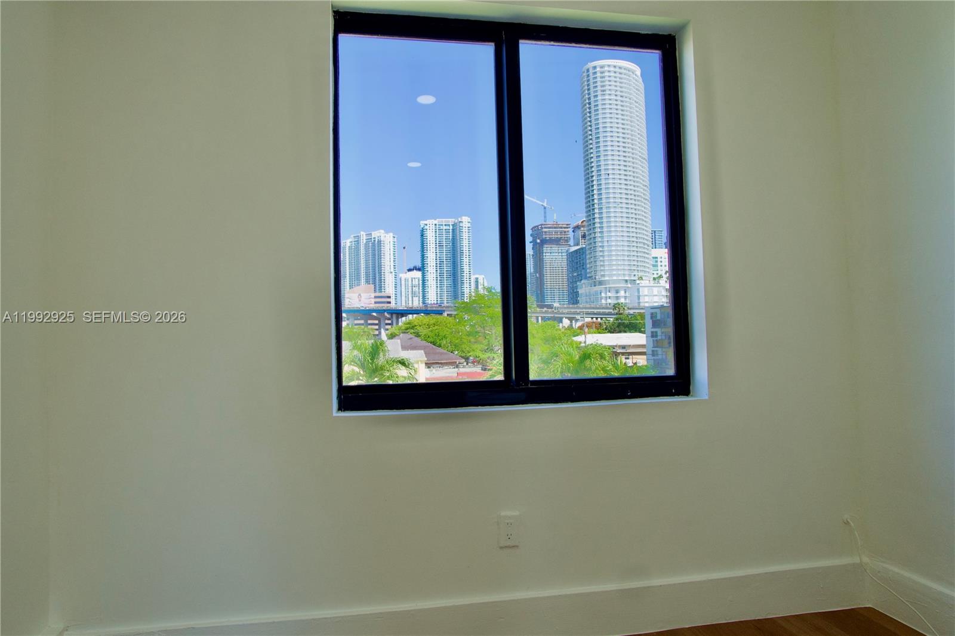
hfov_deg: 90.0
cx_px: 478
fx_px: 477
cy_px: 318
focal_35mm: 18
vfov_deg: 67.4
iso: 100
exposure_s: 1/200
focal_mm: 12
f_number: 4.5
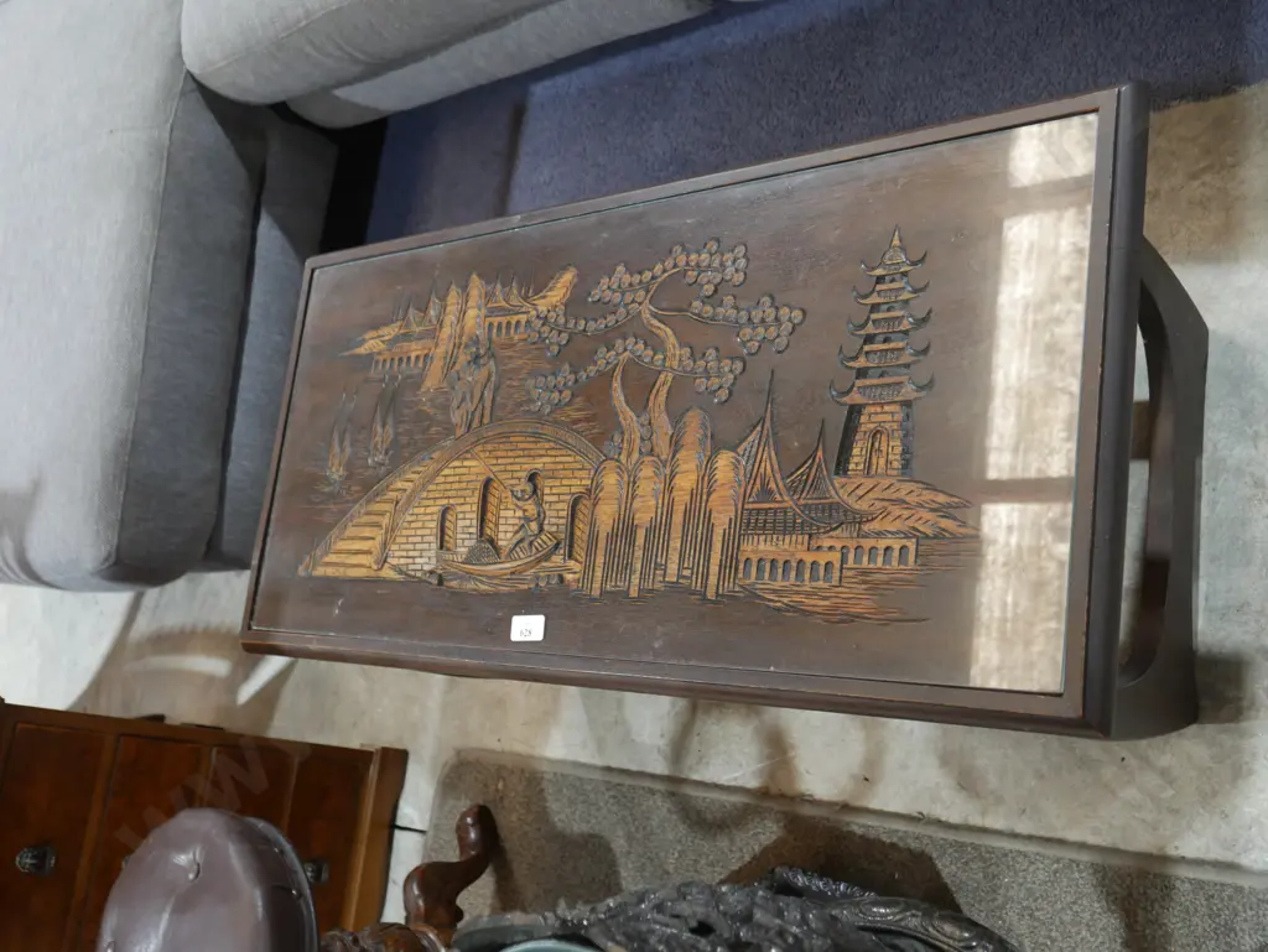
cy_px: 476
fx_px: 1393
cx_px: 634
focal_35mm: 38
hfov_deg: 49.0
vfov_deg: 37.8
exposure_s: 1/60
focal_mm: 19
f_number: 4.1
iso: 1000
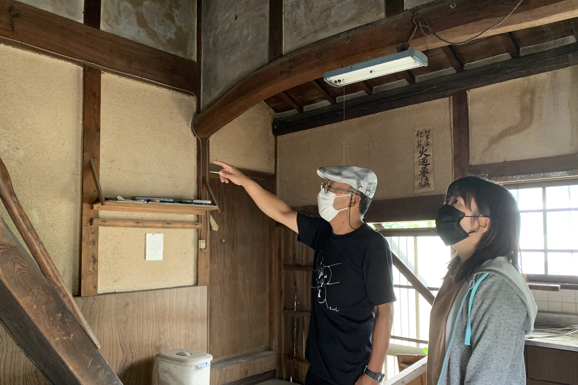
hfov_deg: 65.5
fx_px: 450
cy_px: 221
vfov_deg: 46.3
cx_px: 298
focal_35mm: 28
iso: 400
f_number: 1.8
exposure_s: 1/55
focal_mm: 4.25
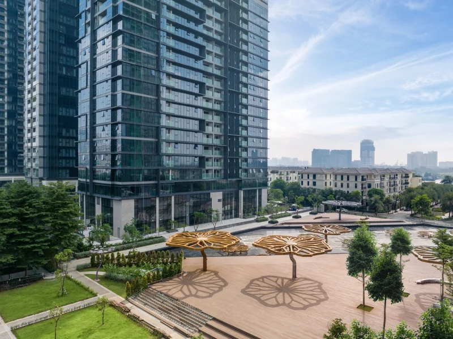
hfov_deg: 71.6
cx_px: 226
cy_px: 170
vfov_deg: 56.8
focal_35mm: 24
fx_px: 314
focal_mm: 12.29
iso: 100
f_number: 9
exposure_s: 1/160
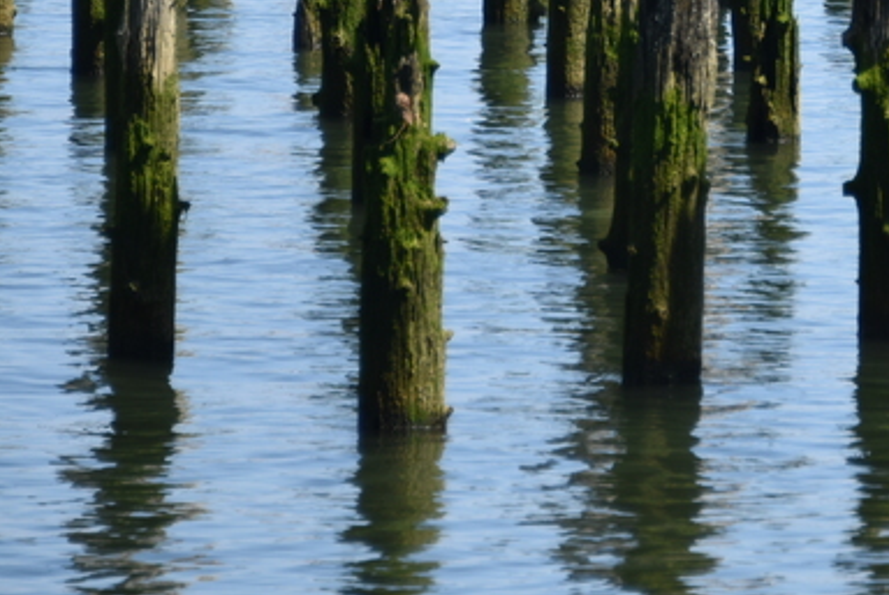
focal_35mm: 566
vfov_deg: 2.4
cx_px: 1195
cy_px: -232
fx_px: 13993
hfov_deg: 3.6
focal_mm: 170
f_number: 5.6
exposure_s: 1/400
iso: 100
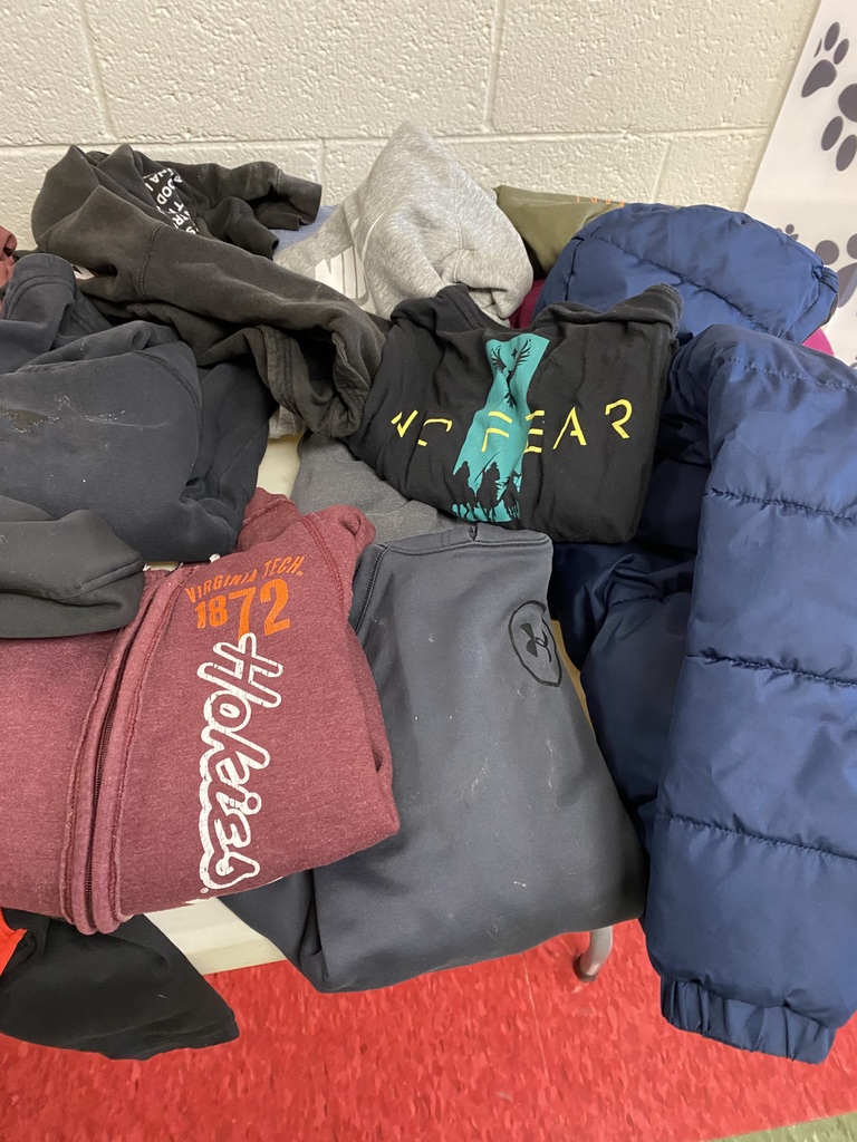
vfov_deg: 67.3
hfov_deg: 53.1
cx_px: 428
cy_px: 571
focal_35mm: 26
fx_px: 858
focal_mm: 4.25
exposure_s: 1/60
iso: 320
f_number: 1.8
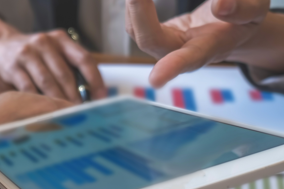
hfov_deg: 25.4
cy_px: 118
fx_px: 576
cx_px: -40
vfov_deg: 18.6
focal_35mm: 73
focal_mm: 18
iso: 250
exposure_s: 1/100
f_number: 2.8
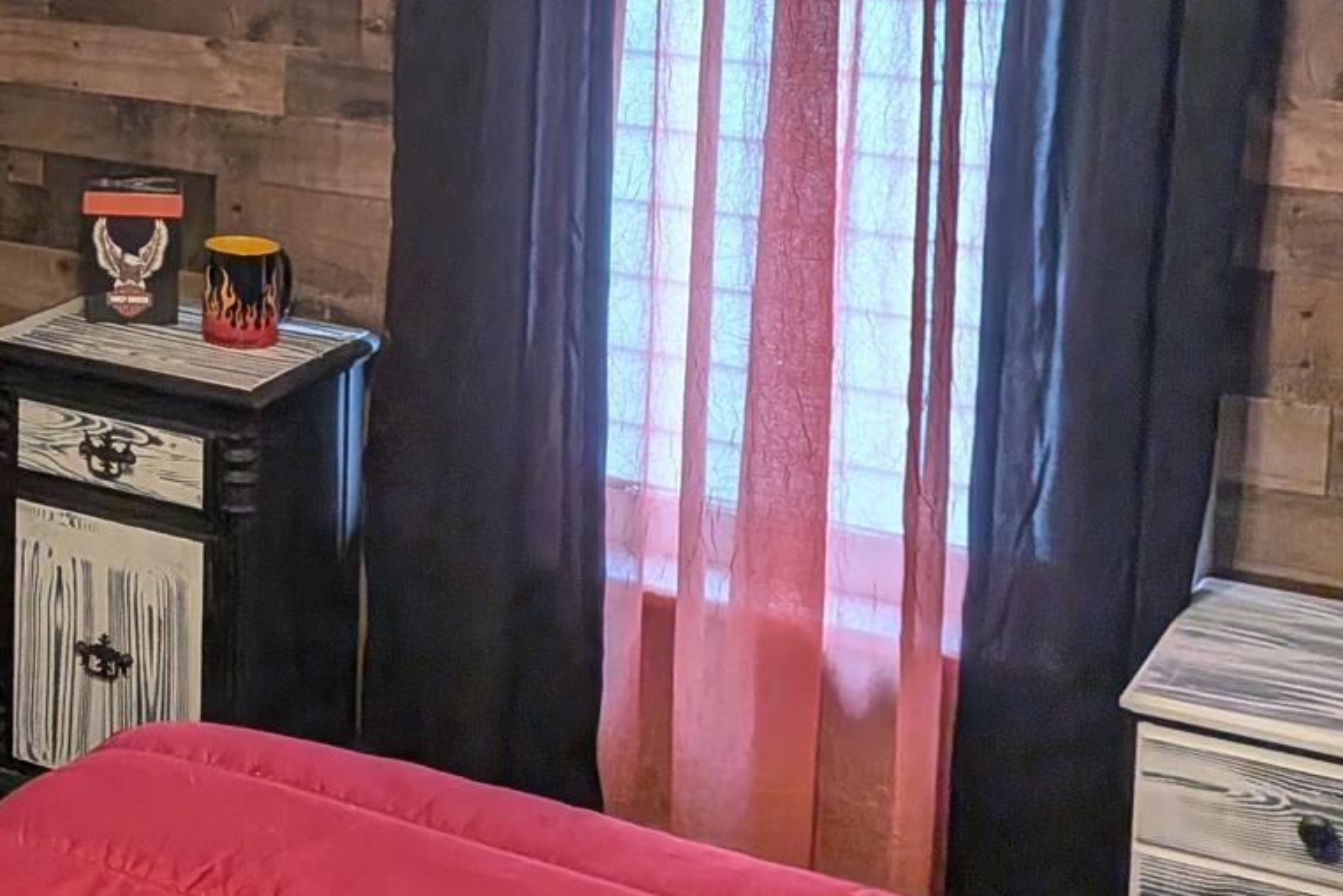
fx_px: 2500
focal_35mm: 67
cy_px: -111
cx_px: -218
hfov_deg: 27.0
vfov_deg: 19.4
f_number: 1.7
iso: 87
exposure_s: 1/120
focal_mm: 4.53
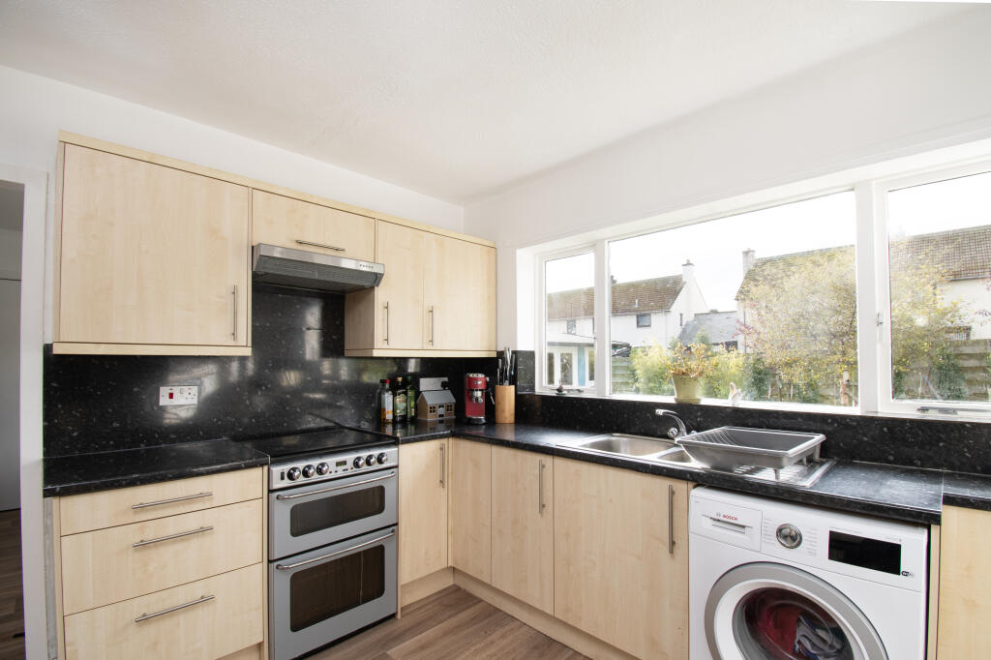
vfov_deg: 77.3
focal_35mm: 15
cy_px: 330
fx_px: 413
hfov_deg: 100.4
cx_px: 496
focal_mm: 10
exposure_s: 1/40
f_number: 9
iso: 320
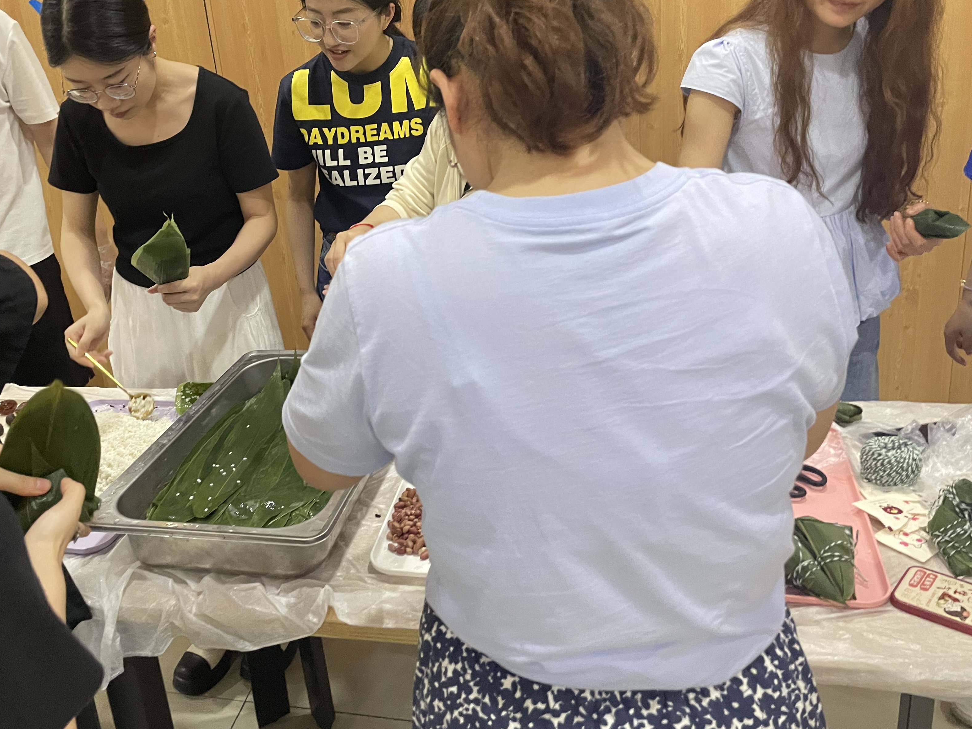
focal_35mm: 33
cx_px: 373
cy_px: 283
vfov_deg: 42.7
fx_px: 927
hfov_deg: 54.8
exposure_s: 1/50
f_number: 1.6
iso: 320
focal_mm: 4.2
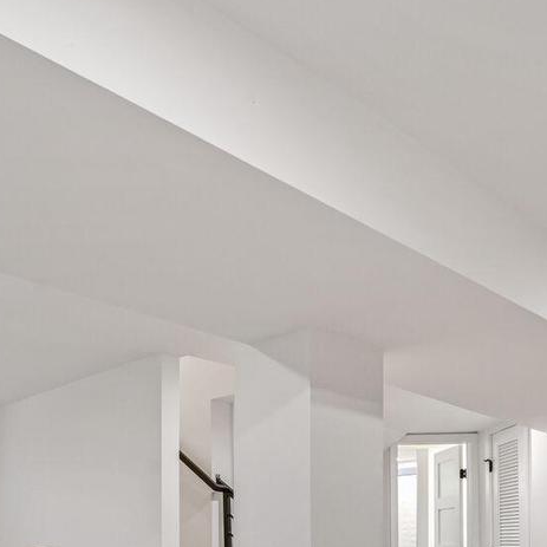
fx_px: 661
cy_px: 532
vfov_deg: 40.1
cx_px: 175
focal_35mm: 37
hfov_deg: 44.2
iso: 200
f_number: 9
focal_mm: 14
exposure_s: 1/5
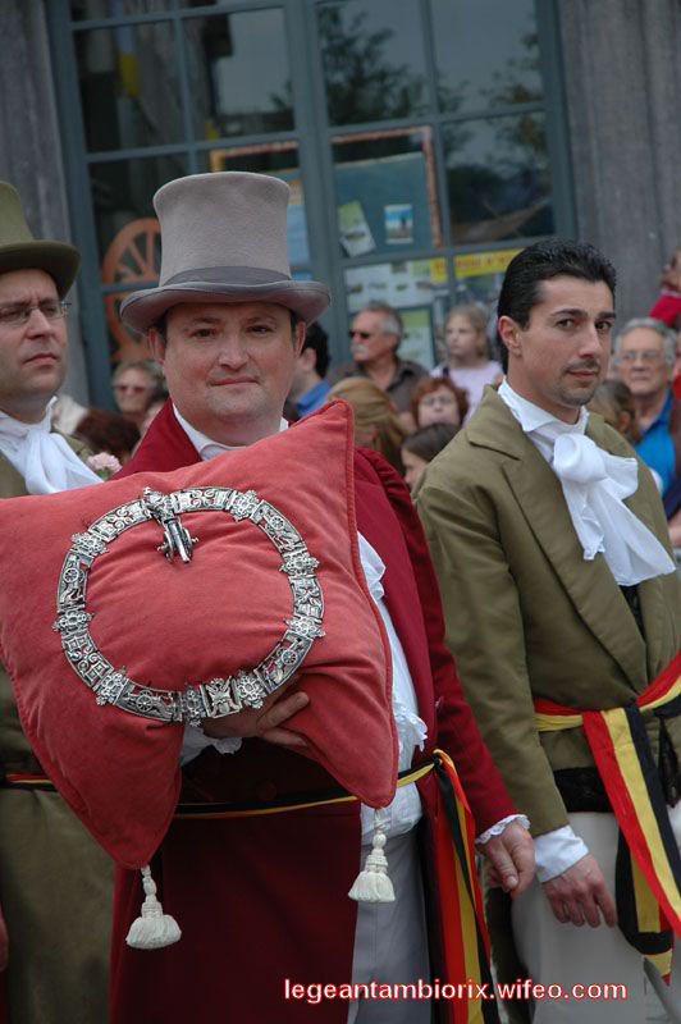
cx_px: 340
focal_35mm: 105
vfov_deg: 19.5
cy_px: 512
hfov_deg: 13.0
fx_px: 2984
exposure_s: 1/200
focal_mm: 70
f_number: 5.6
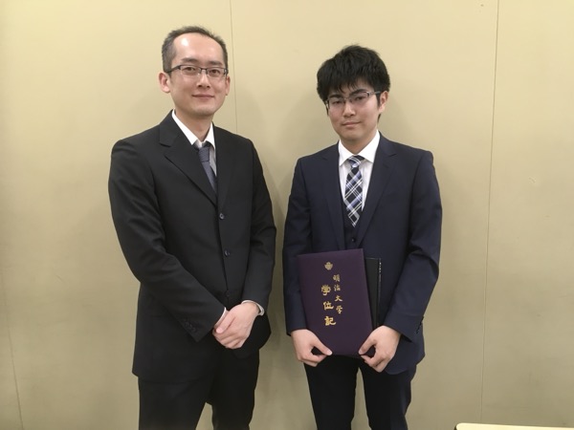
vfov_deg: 48.2
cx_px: 287
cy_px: 215
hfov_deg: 61.7
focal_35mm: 29
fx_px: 481
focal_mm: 4.15
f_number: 2.2
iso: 64
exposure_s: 1/30
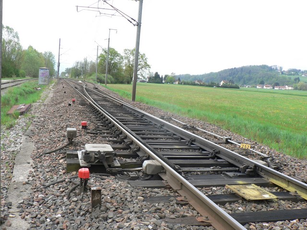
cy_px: 115
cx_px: 154
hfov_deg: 51.4
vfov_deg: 39.7
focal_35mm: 36
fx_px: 319
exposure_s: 1/125
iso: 80
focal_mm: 6
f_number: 4
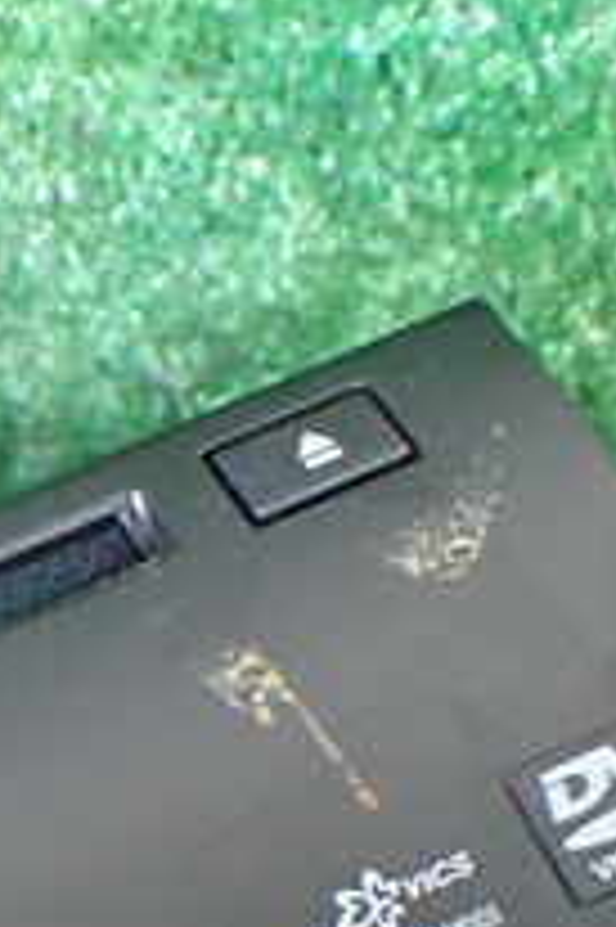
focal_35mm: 91
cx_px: -468
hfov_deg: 13.5
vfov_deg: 21.6
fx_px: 2339
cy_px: 927
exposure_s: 1/40
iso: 800
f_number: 2.3
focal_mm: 5.4
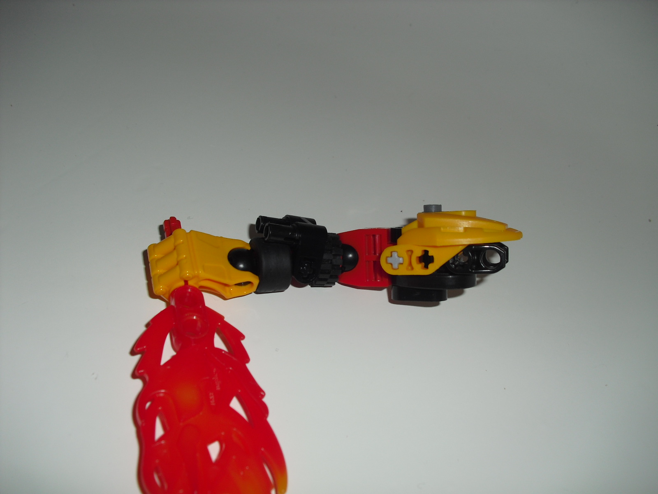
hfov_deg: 51.4
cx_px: 329
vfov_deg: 39.7
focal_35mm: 36
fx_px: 684
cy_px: 247
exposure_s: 1/60
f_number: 3.1
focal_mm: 6.3
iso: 64
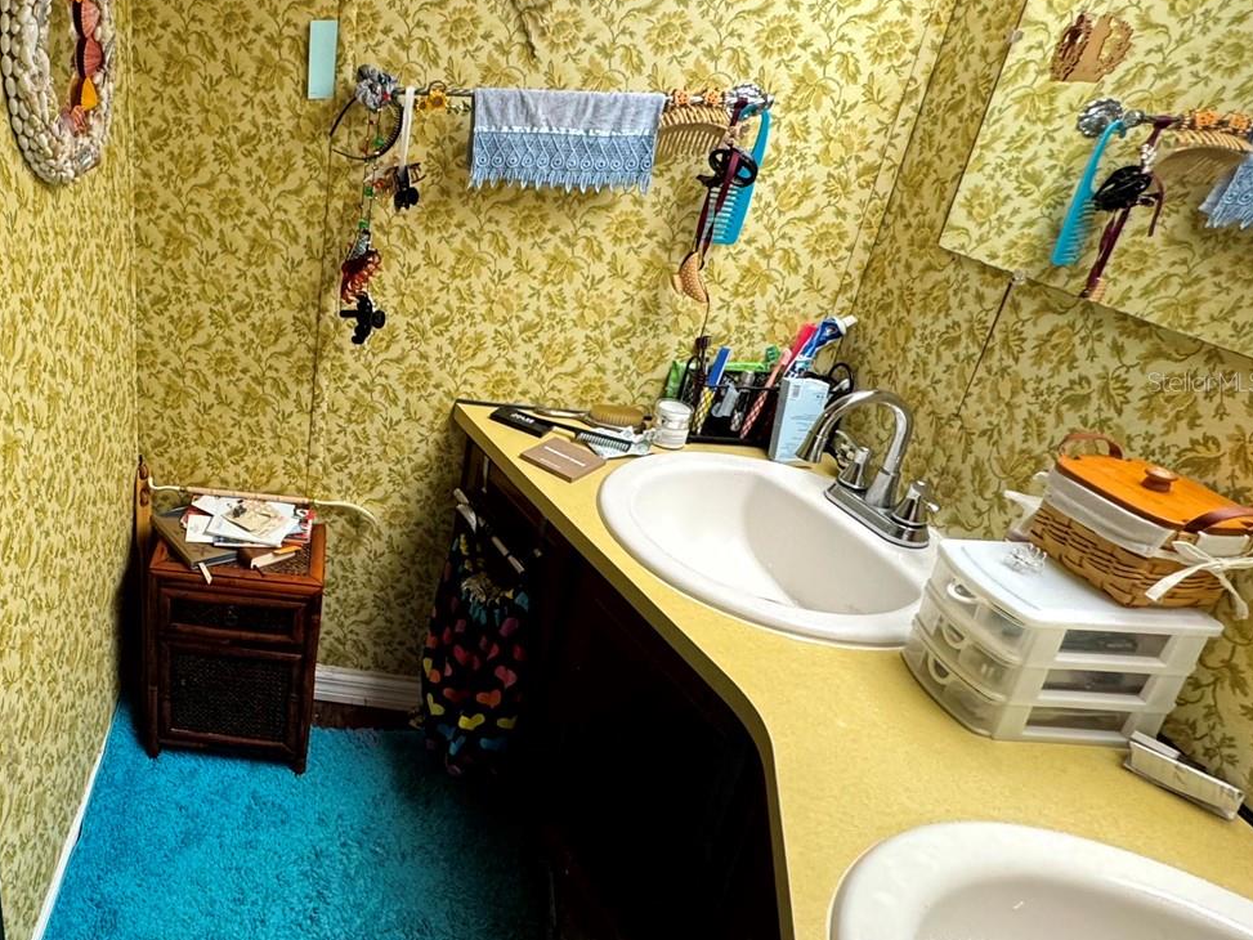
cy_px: 382
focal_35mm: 23
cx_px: 239
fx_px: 833
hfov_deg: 66.6
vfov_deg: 58.5
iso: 200
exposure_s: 1/60
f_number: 2.2
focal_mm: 2.22
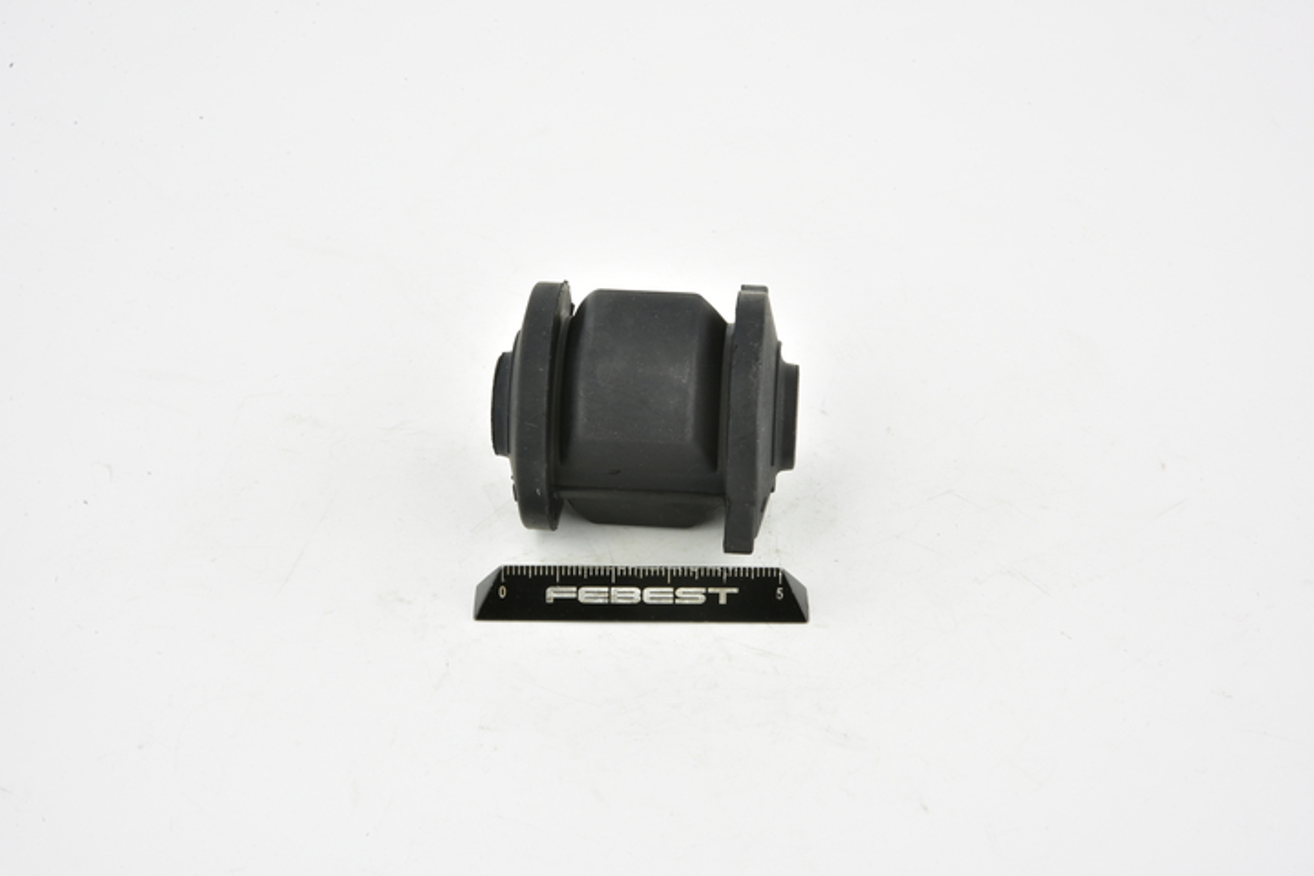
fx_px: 2190
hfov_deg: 33.4
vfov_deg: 22.6
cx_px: 657
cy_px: 438
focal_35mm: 60
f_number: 29
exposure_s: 1/2
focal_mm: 60
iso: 64
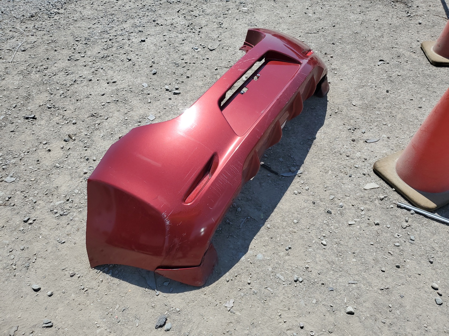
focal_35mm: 26
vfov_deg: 53.1
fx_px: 337
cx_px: 224
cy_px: 168
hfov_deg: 67.3
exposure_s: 1/3333
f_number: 1.5
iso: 50
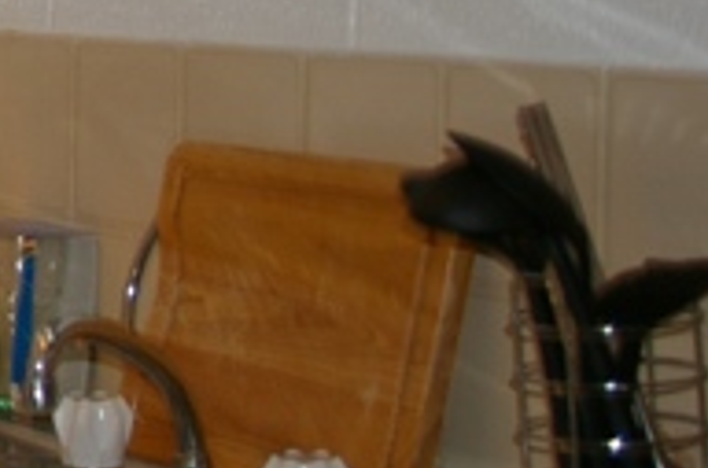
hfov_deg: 12.4
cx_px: -756
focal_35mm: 144
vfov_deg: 9.4
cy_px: -41
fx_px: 2827
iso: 200
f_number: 4
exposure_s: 1/45
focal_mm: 23
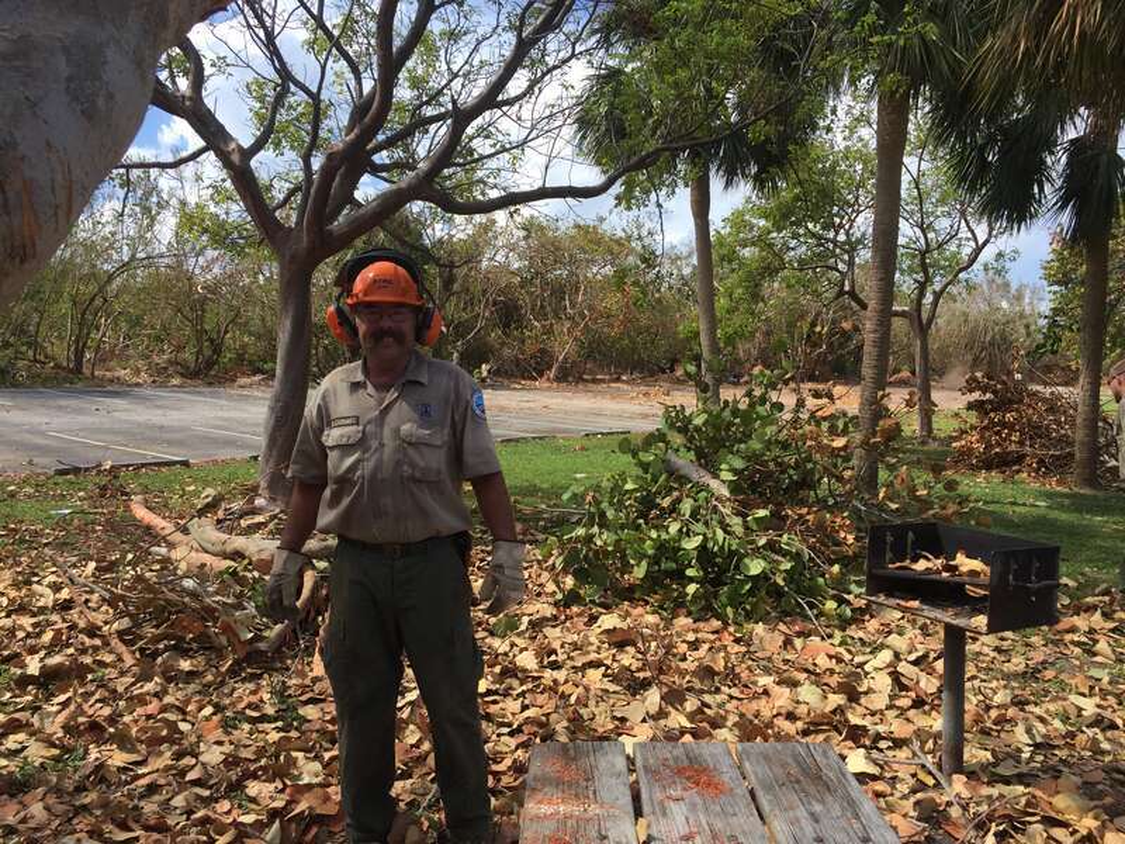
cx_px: 562
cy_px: 422
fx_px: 942
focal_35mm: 29
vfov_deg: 48.2
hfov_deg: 61.7
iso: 32
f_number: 2.2
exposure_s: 1/1236
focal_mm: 4.15
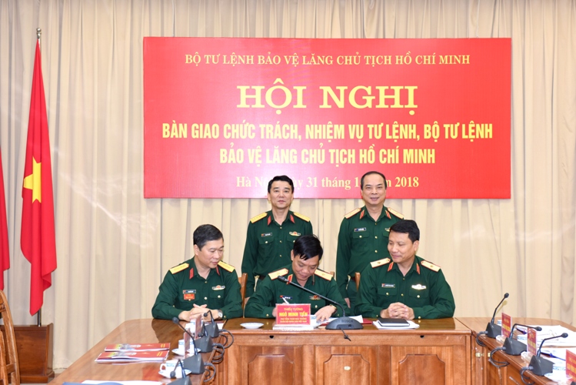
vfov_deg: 21.9
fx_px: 992
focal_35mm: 62
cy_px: 192
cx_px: 288
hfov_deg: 32.4
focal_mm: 62
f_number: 5
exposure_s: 1/60
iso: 800
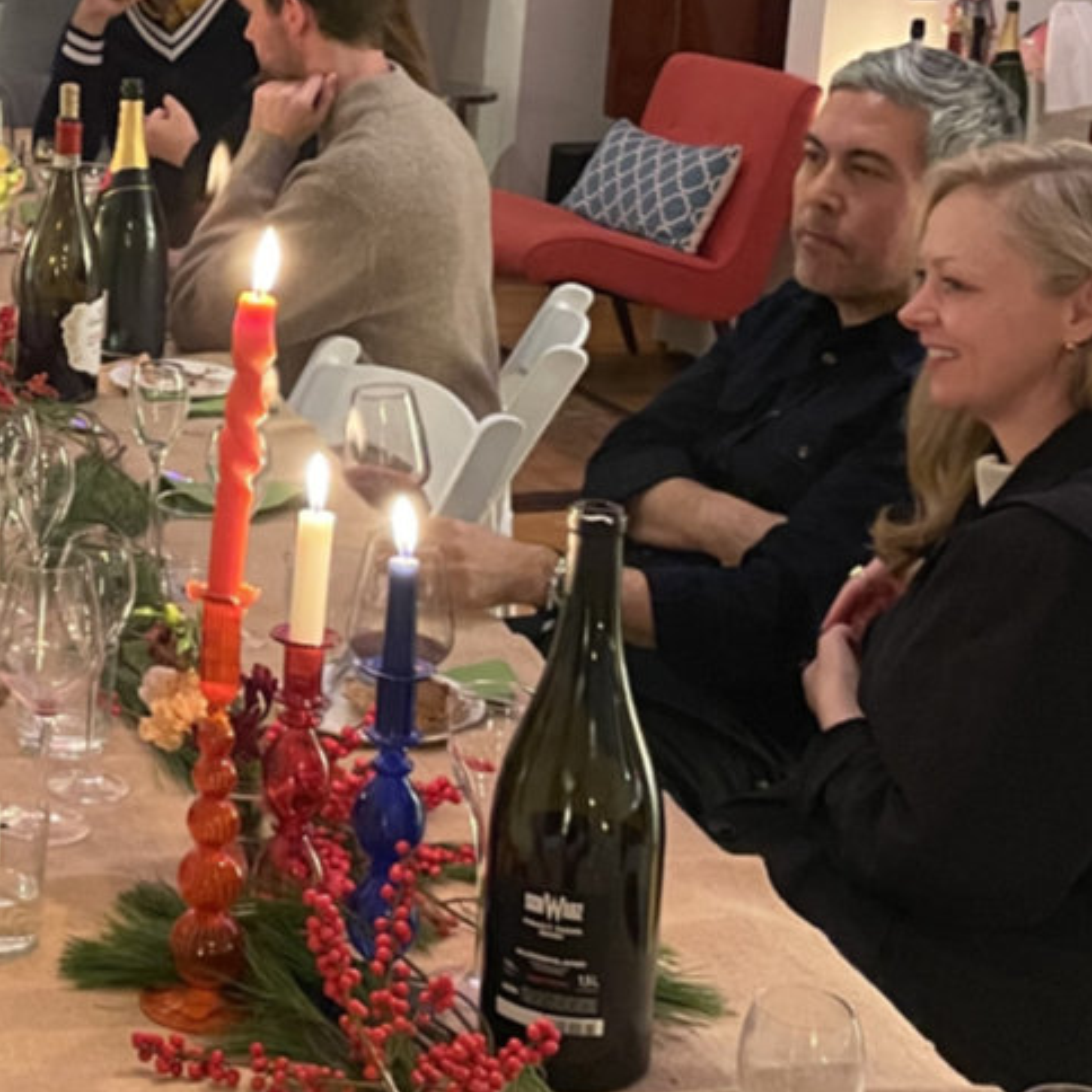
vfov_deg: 27.3
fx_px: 2034
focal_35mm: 57
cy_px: -131
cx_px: 271
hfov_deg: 29.6
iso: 640
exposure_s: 1/37
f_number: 1.6
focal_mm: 4.2
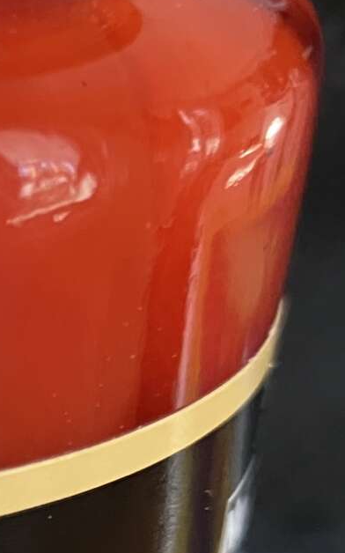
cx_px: -490
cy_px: 524
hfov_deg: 9.6
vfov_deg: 16.9
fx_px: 1822
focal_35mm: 121
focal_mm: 3.99
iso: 125
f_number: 1.8
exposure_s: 1/60
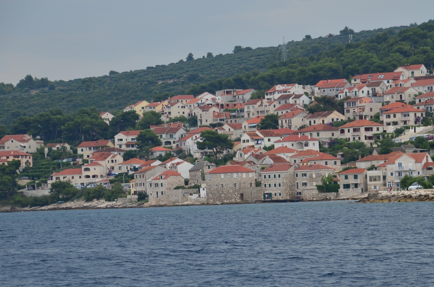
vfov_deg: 8.5
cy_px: 170
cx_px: 249
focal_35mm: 162
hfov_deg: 12.7
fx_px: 1945
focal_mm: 85
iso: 250
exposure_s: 1/500
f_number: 5.6
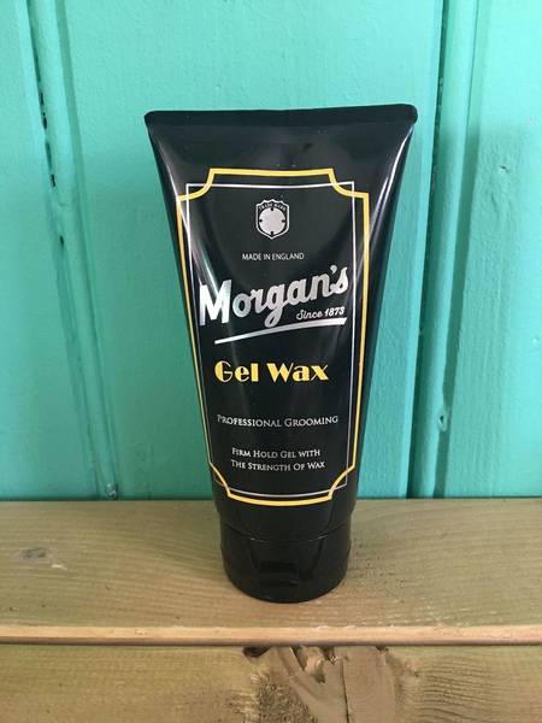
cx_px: 271
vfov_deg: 61.7
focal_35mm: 29
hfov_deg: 48.2
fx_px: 605
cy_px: 362
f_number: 2.2
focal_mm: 4.15
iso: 100
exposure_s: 1/17
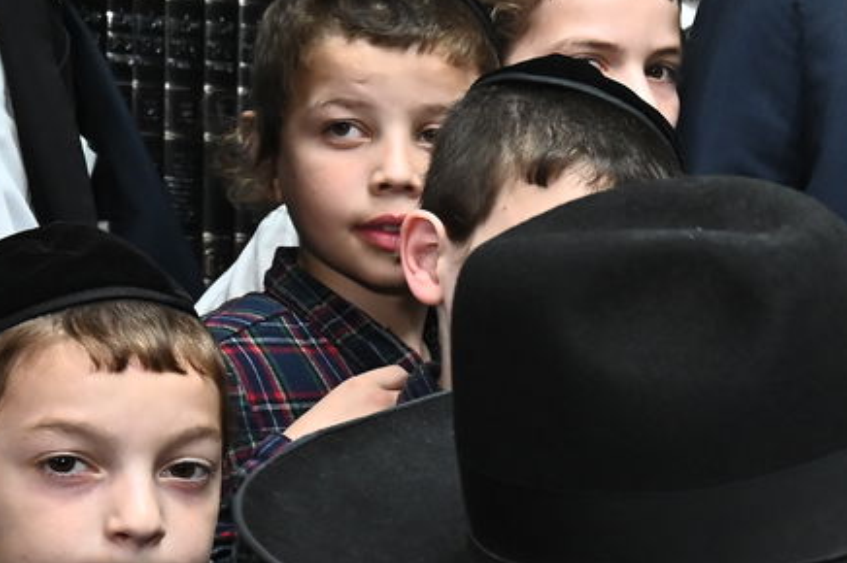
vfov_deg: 10.0
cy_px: 601
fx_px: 3174
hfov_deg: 14.1
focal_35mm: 135
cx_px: 1333
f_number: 9
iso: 2000
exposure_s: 1/200
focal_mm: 42
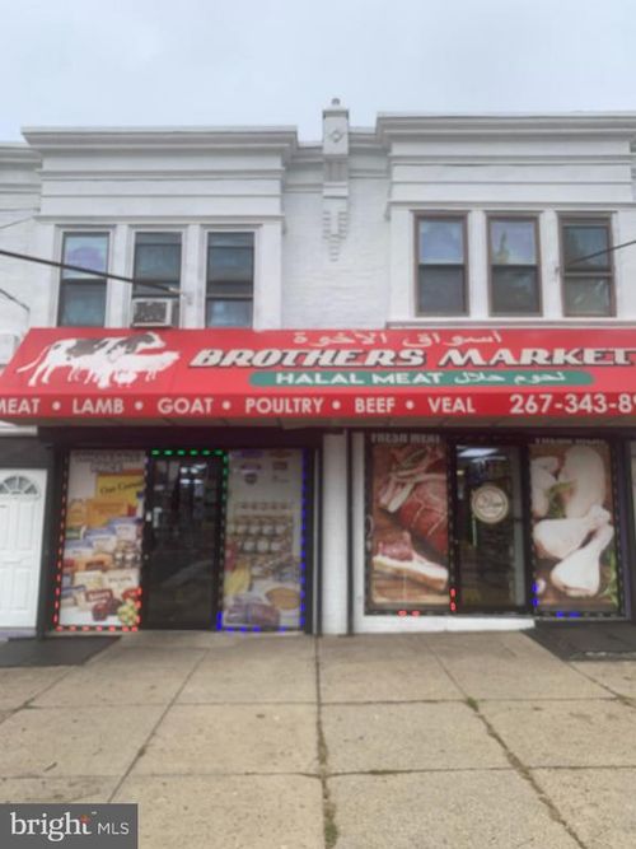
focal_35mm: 26
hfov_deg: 53.0
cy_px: 424
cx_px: 318
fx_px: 637
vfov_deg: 67.3
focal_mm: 4.25
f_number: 1.8
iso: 25
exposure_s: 1/279
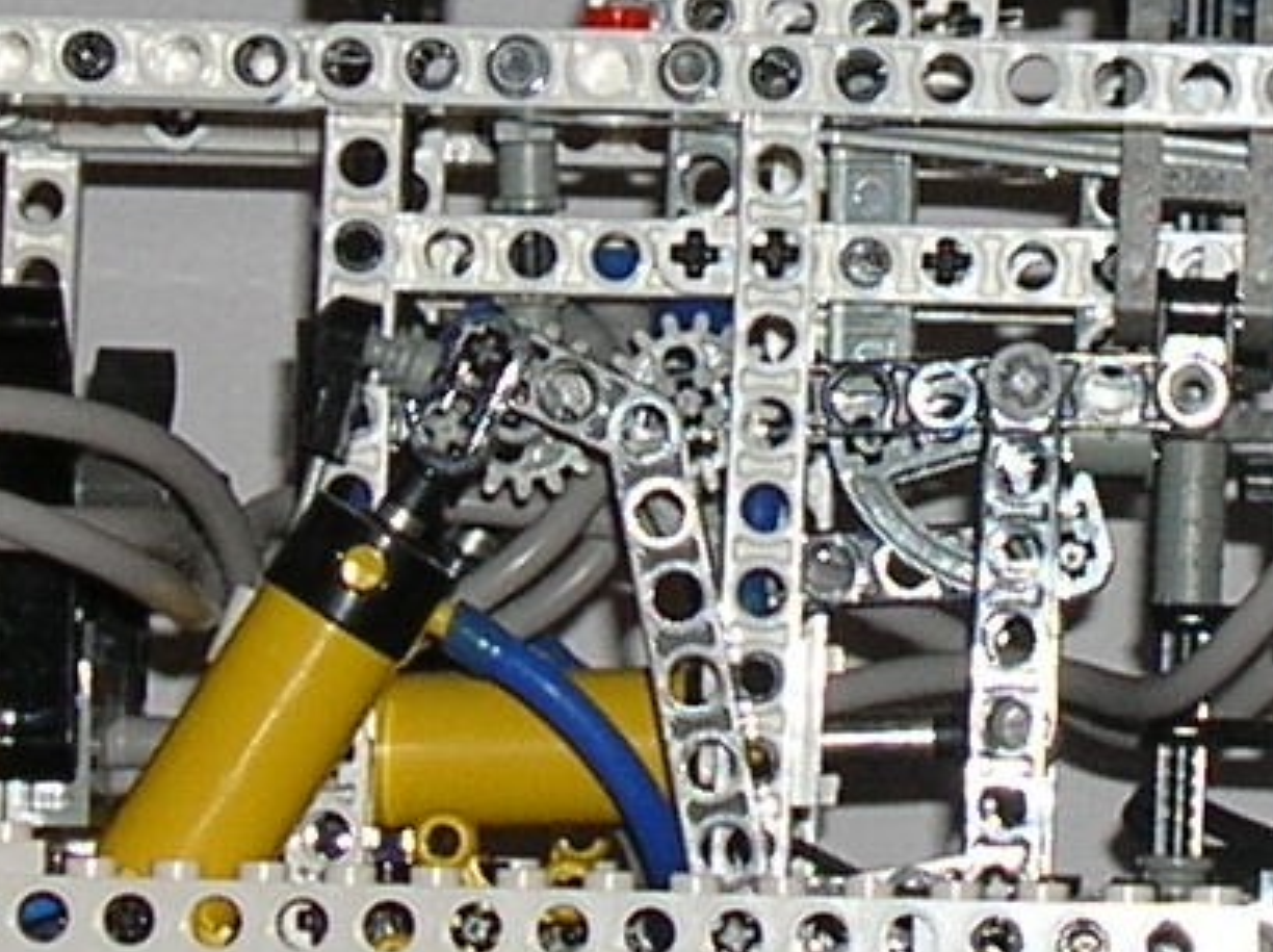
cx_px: 1048
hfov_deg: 6.5
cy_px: -6
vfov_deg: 4.9
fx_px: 11130
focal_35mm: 303
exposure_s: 1/60.1
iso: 50
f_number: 3.4
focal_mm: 9.1
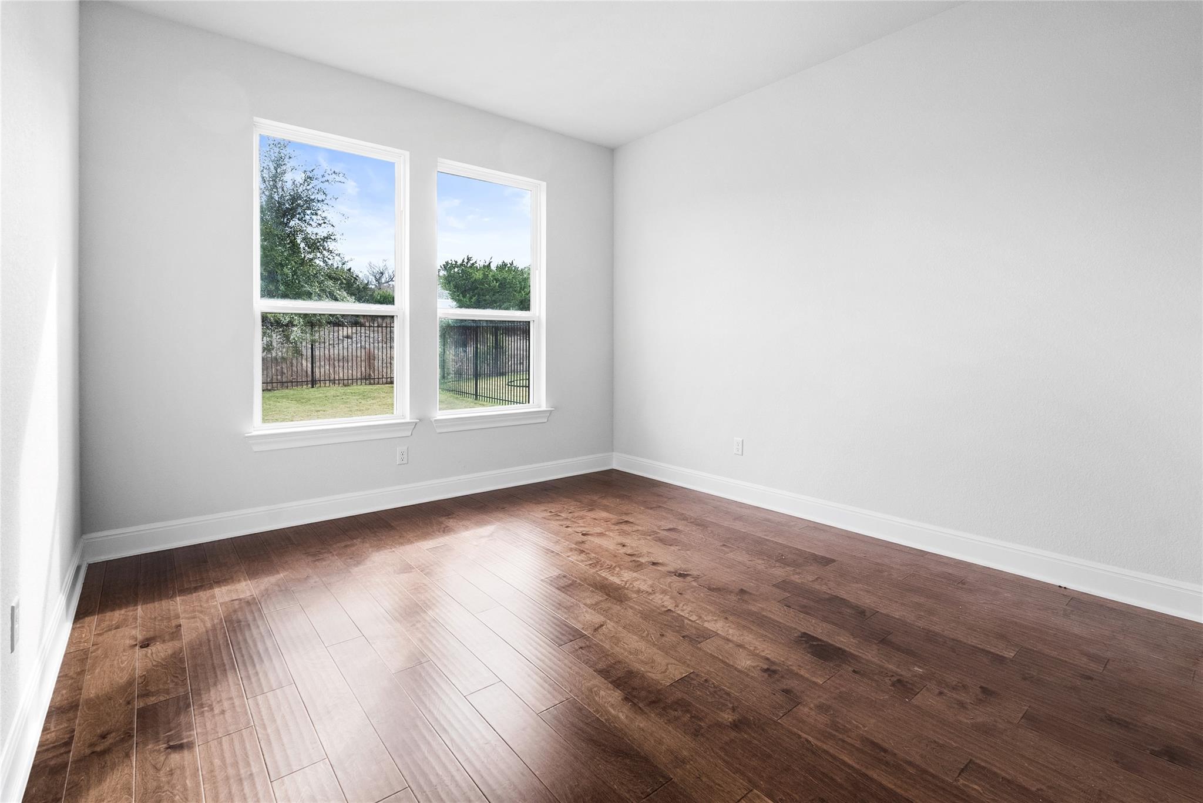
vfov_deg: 73.8
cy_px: 402
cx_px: 602
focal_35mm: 16
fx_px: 535
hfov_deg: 96.7
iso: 400
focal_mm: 16
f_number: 7.1
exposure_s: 1/25
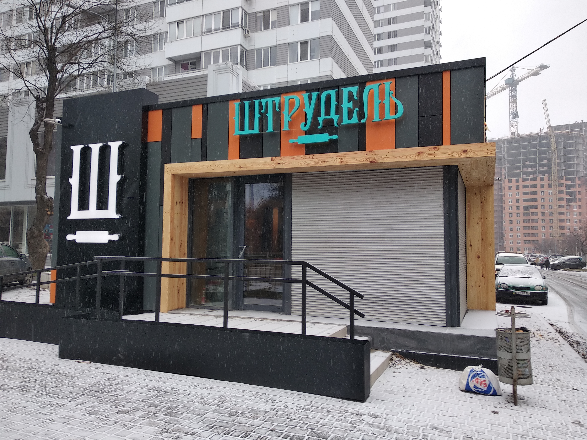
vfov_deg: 53.1
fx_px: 441
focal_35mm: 26
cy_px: 220
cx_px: 294
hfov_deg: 67.3
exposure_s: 1/104
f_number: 2.2
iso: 100
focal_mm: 3.81
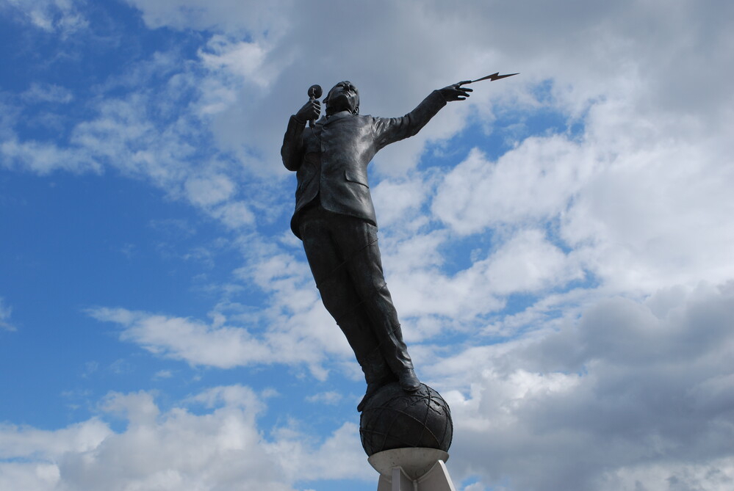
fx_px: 980
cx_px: 367
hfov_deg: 41.1
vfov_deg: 28.2
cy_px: 246
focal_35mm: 48
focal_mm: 32
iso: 100
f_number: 9
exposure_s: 1/320
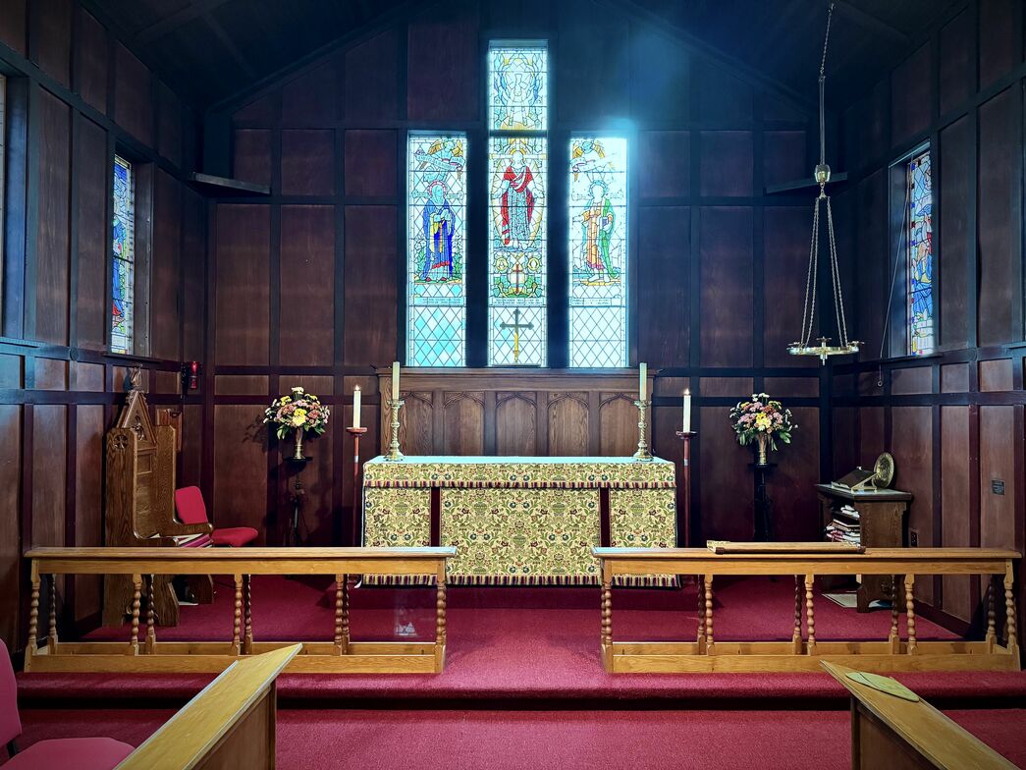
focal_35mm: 24
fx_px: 711
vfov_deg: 56.8
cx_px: 513
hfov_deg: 71.6
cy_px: 385
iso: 800
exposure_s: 1/60
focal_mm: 6.76
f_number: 1.78
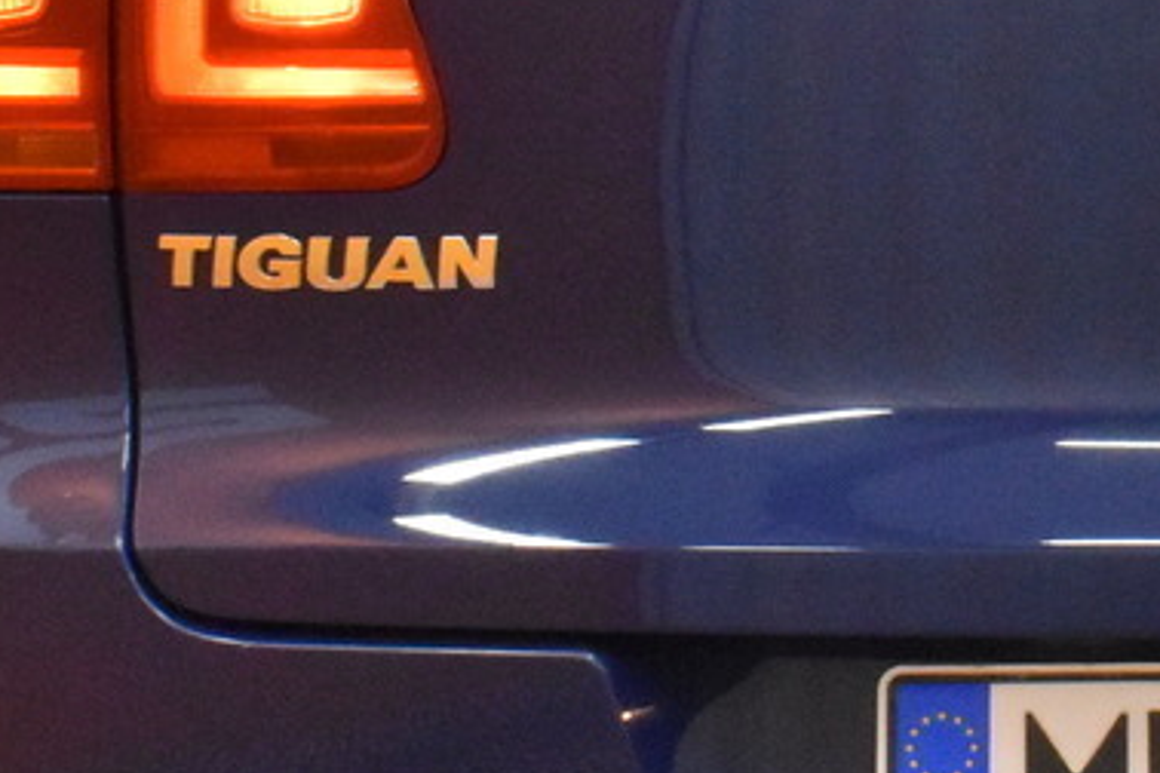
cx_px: 1346
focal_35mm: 167
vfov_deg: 8.2
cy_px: 239
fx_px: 5381
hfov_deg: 12.1
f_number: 22
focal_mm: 26
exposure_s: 1/30
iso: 3200
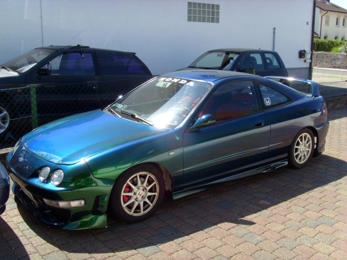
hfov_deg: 51.4
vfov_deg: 39.7
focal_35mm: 36
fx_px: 361
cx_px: 174
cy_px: 130
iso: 80
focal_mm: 6
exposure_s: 1/180
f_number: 5.5
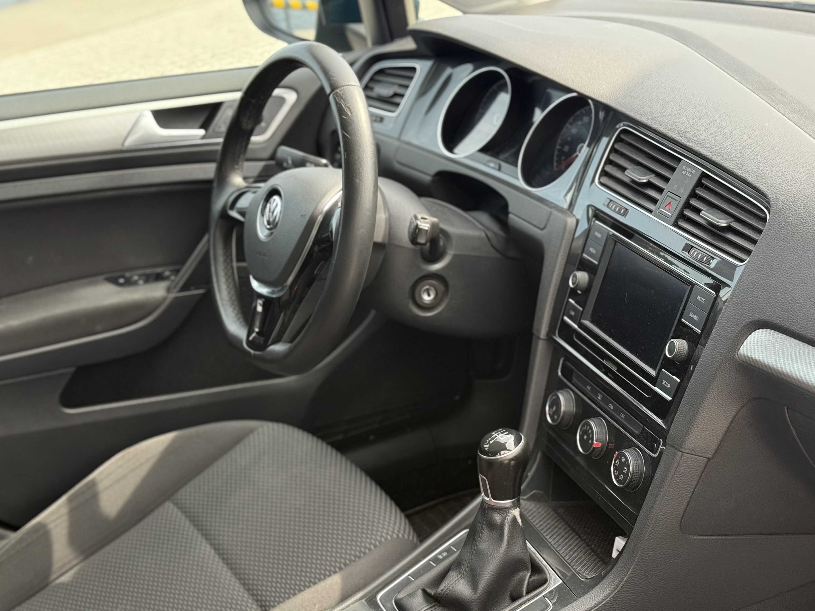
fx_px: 1413
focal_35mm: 60
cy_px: 334
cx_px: 399
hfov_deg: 32.2
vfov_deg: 24.4
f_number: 1.78
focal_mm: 6.76
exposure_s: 1/310
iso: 80
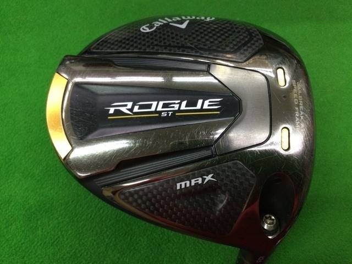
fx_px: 315
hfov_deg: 58.4
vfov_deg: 45.4
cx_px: 176
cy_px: 132
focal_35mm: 31
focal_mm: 3.3
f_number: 2.4
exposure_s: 1/30
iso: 80
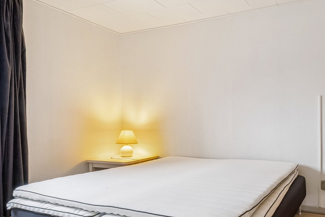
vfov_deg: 46.1
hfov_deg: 64.2
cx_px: 210
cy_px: 131
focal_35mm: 28
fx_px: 253
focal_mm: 10
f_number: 8
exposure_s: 1/2
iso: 200
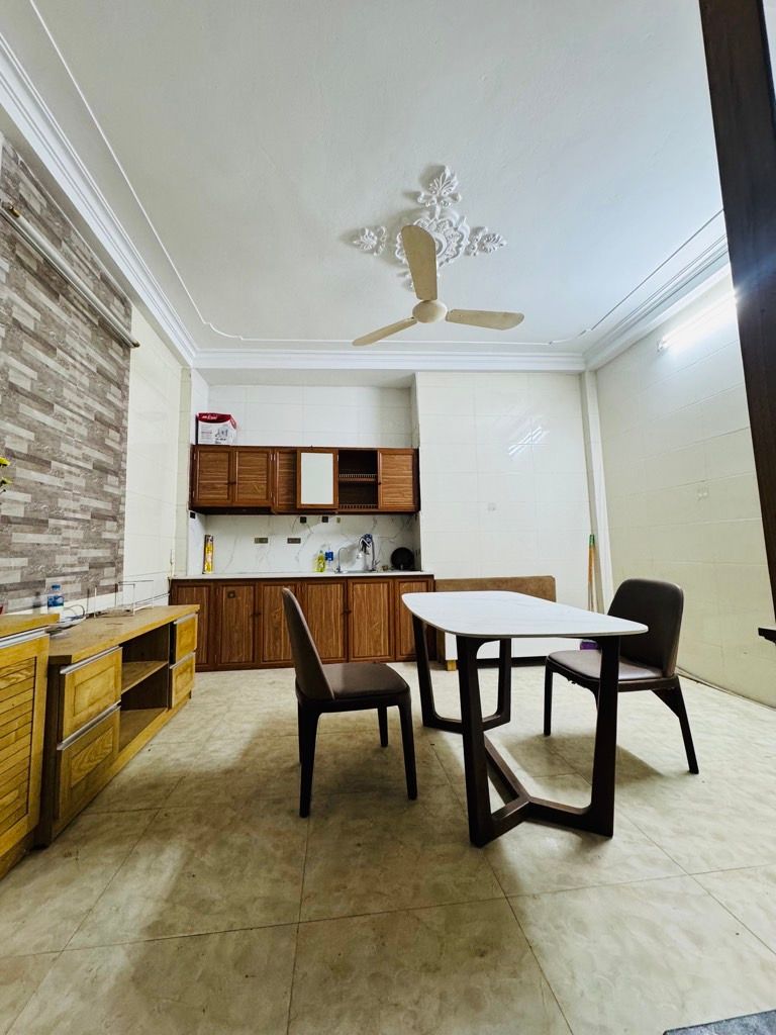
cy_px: 518
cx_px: 388
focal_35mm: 14
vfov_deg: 102.1
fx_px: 418
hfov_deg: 85.7
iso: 250
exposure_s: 1/50
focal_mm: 2.22
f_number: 2.2
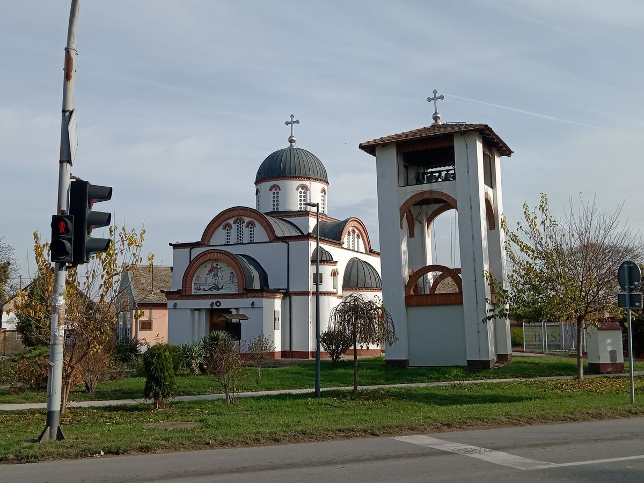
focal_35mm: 38
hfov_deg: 49.0
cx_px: 322
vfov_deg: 37.7
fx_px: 707
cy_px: 242
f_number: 1.8
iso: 100
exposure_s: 1/946
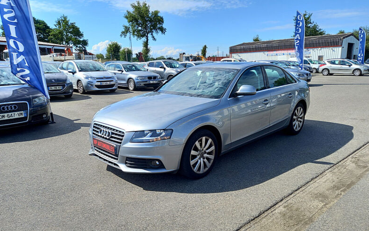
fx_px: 272
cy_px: 130
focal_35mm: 27
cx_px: 187
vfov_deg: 45.9
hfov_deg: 68.4
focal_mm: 4.6
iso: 25
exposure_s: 1/398
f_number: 2
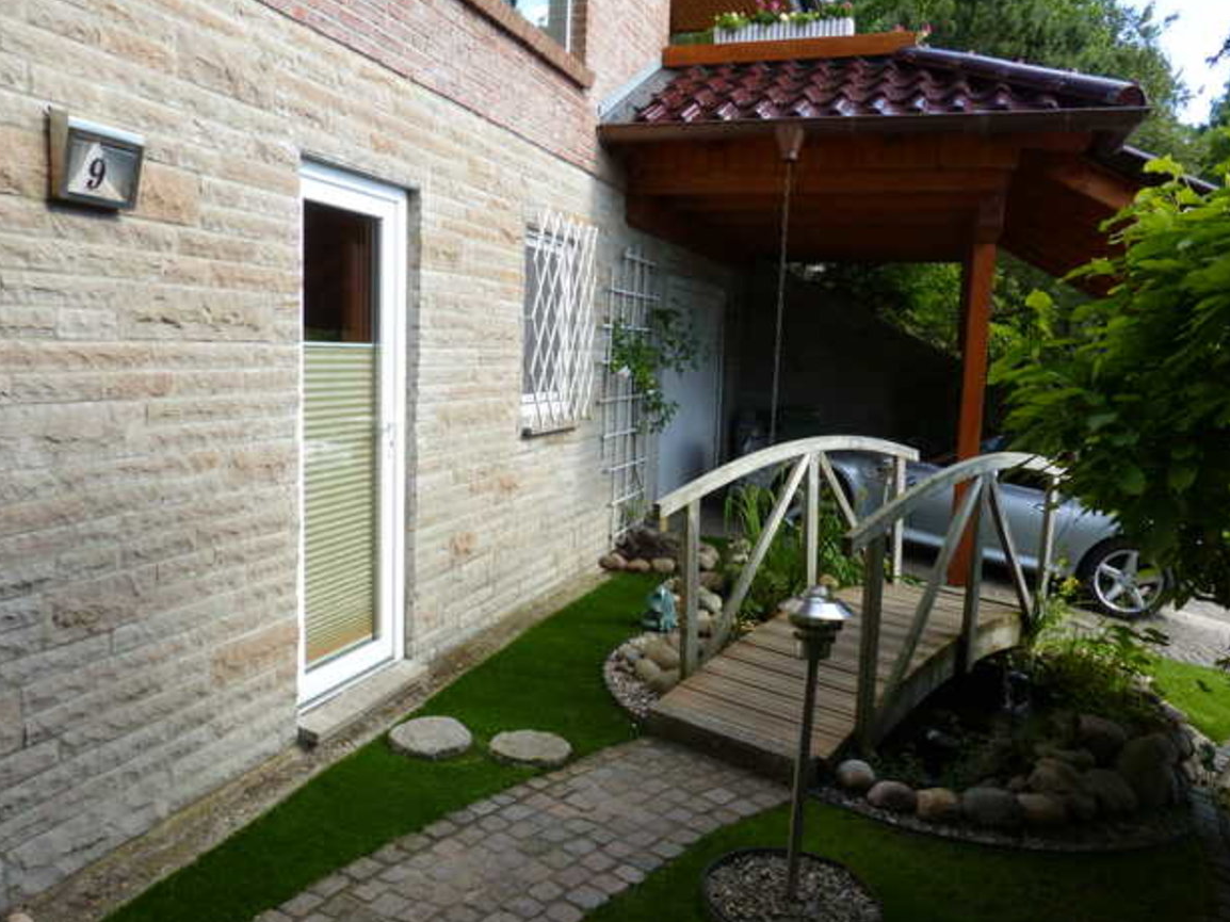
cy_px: 468
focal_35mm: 26
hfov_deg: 67.3
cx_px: 628
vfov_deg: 53.0
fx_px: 924
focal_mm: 4.5
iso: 200
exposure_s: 1/320
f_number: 4
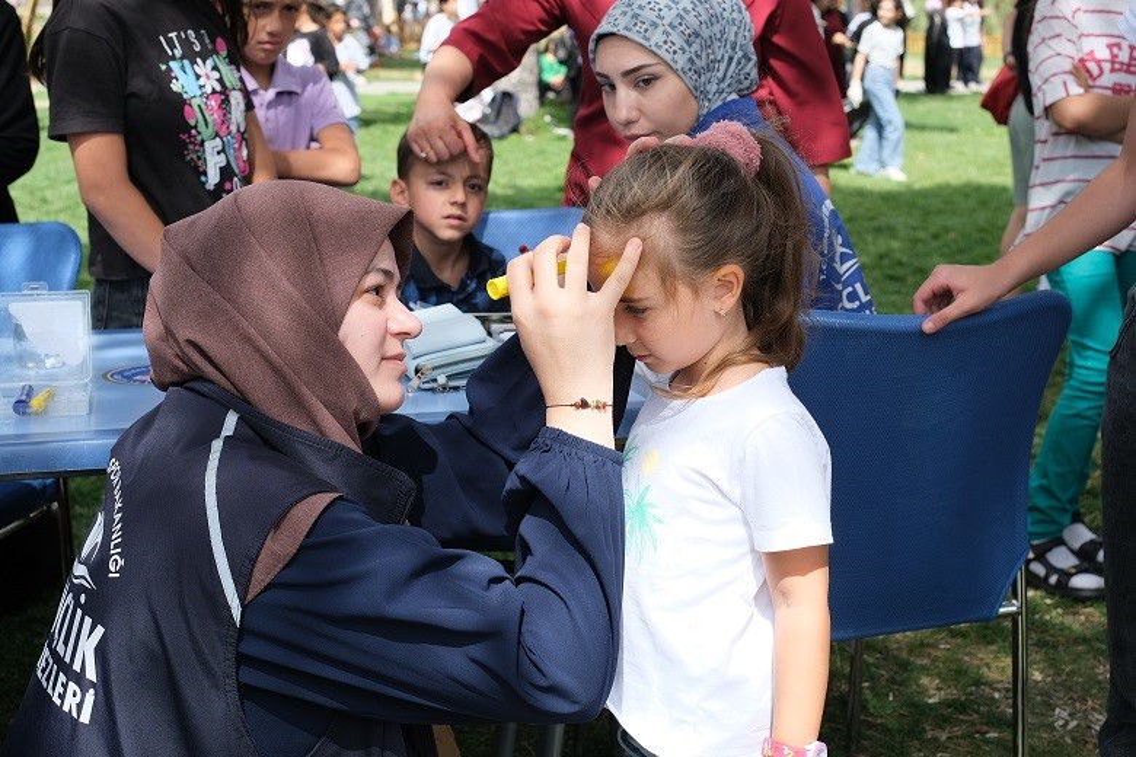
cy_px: 378
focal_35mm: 50
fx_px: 1578
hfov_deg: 39.6
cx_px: 568
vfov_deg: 27.0
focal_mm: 33
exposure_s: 1/680
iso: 320
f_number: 5
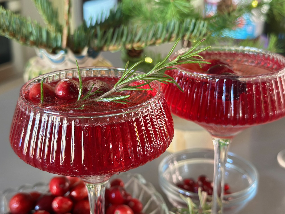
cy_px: 107
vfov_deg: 30.3
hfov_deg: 39.7
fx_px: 395
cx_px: 142
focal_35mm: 48
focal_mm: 6.86
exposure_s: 1/60
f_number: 1.78
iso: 320
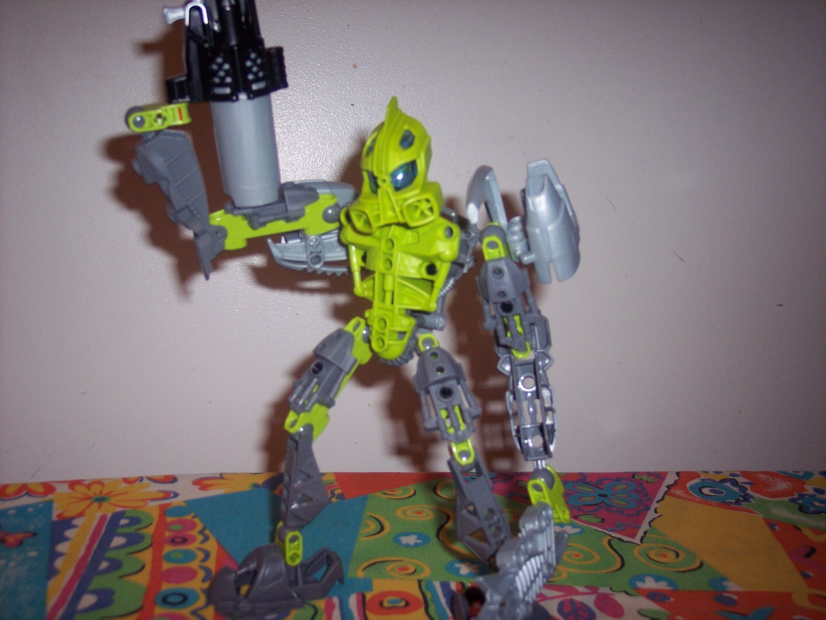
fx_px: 931
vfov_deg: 36.8
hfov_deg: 47.9
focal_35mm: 39
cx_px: 413
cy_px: 310
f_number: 2.8
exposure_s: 1/60
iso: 140
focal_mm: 8
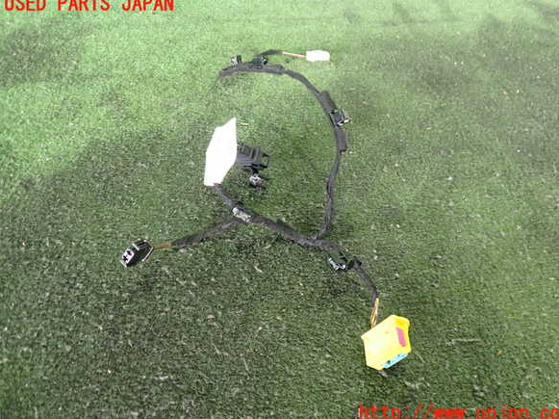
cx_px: 288
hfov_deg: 58.4
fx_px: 500
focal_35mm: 31
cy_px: 209
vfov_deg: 45.4
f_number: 2.3
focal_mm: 5.4
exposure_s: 1/30
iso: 640
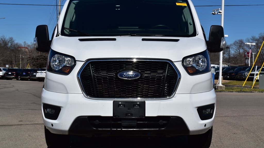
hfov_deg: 34.9
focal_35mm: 60
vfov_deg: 20.0
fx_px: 420
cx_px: 132
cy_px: 73
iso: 200
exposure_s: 1/640
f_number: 11
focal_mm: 38
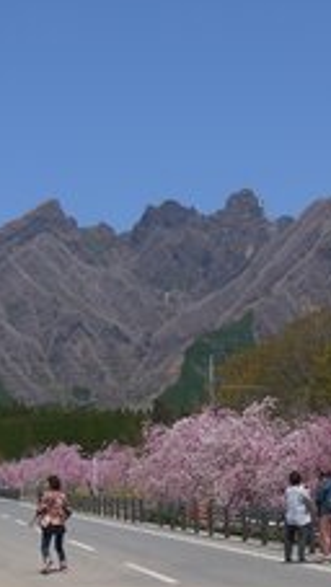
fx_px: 1495
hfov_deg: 12.6
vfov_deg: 22.2
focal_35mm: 96
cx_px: 181
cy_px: 266
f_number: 9
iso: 160
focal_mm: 25
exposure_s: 1/500
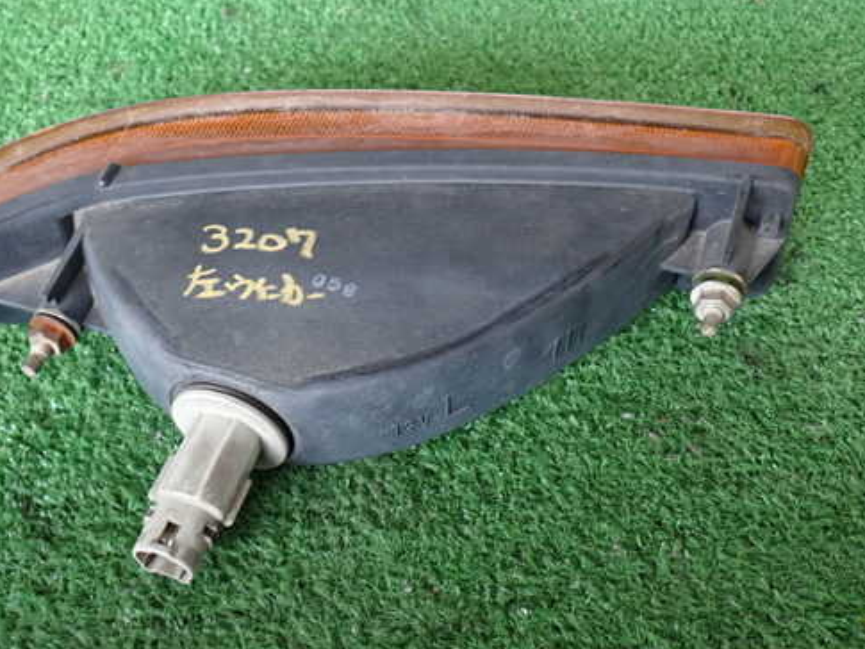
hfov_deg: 40.3
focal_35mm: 47
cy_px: 324
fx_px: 1175
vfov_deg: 30.9
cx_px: 357
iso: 200
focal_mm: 6.83
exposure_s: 1/40
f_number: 2.7
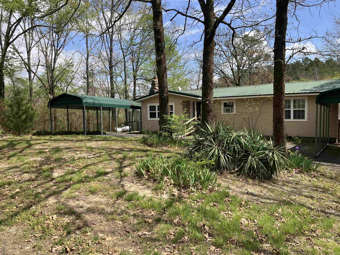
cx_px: 170
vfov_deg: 49.7
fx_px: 275
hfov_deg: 63.4
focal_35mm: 28
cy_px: 128
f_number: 1.8
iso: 32
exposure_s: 1/1279
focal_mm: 3.99
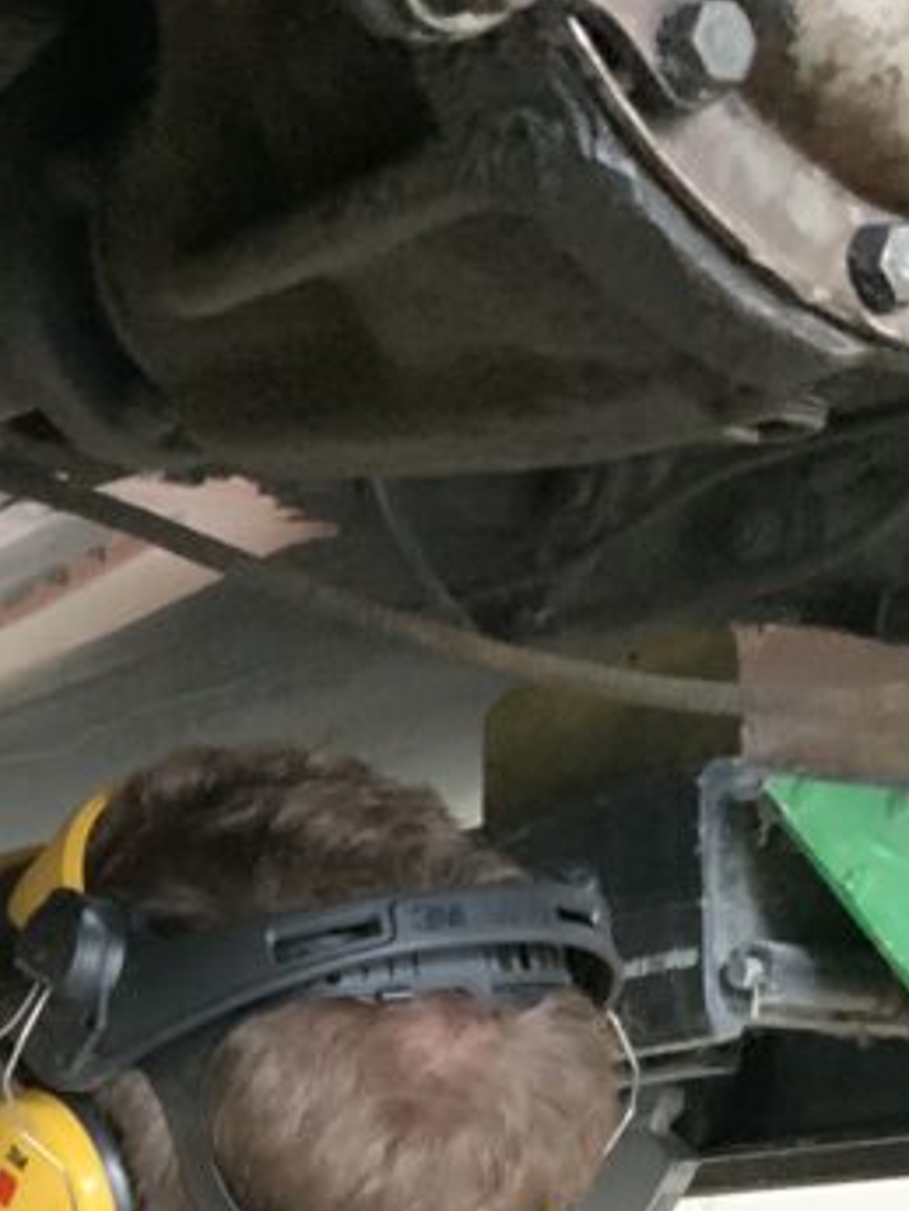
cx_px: -225
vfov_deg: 21.7
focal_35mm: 86
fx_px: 3009
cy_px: 1306
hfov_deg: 16.4
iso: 250
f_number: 1.8
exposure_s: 1/50
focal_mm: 3
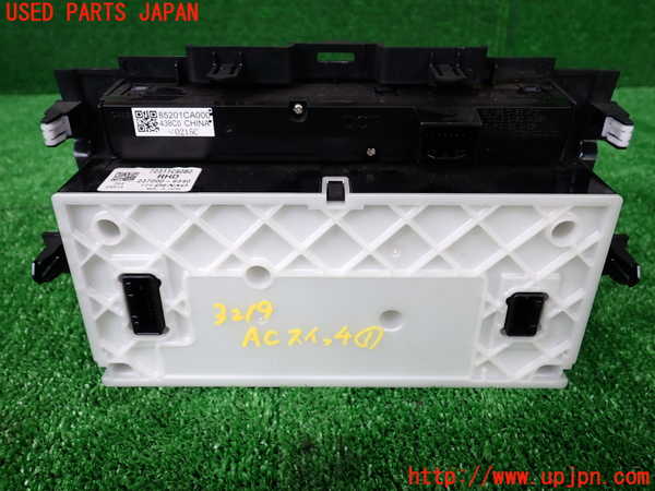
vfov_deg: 46.8
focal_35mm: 30
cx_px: 328
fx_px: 568
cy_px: 246
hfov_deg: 60.0
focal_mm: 5.4
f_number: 2.3
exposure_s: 1/160
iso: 100
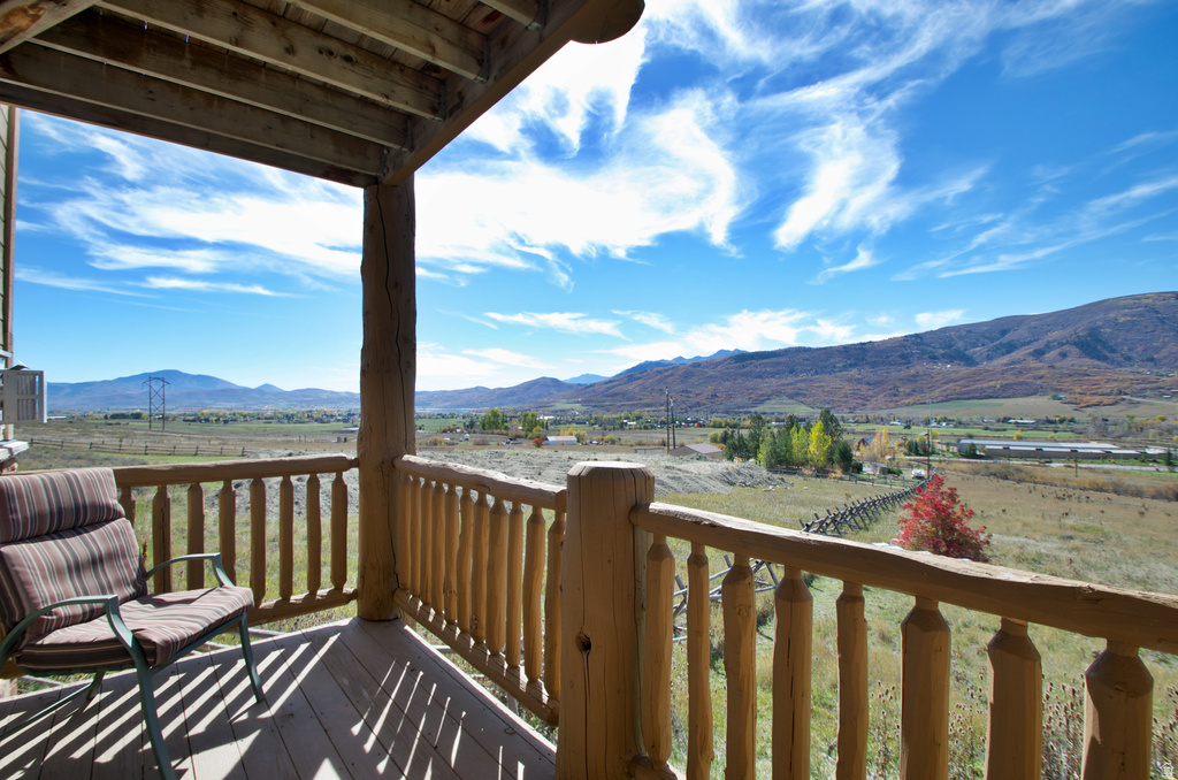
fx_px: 490
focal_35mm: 15
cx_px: 589
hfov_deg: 100.5
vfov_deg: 77.1
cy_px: 390
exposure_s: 1/320
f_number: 9
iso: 200
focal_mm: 10
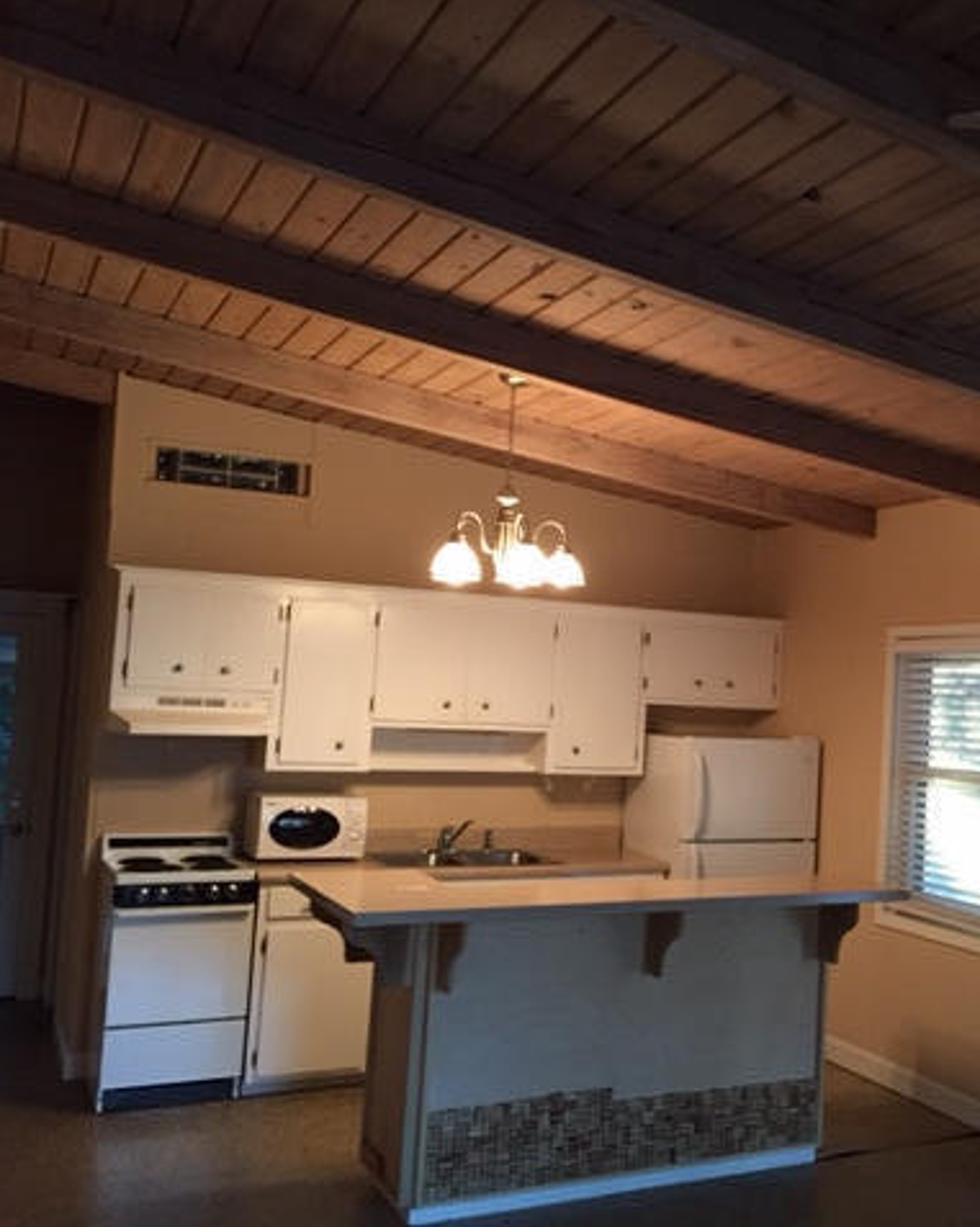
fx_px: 1379
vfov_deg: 48.0
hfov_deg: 37.4
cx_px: 818
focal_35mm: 38
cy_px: 612
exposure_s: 1/30
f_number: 2.2
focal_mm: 4.15
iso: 160
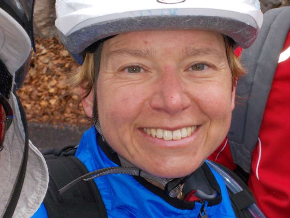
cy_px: 109
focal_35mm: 140
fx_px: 1173
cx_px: 145
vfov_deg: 10.6
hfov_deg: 14.1
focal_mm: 20
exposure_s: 1/60
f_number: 6.8
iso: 100
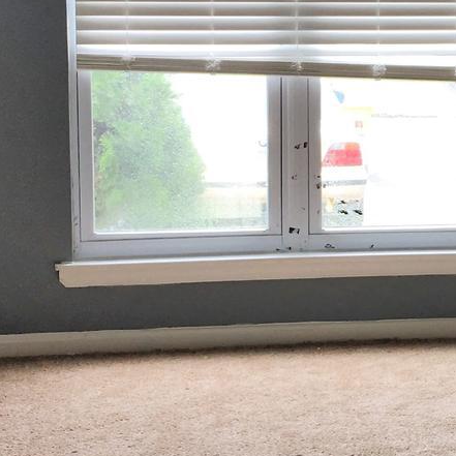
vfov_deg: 14.6
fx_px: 1774
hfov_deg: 14.2
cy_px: 189
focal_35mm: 119
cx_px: 561
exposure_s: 1/56
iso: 25
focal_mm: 4.15
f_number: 2.2
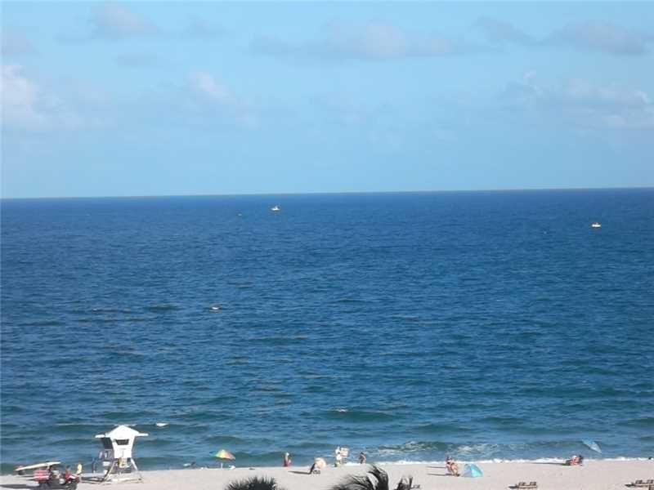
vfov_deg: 11.0
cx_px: 327
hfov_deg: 14.6
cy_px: 245
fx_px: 2551
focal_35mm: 135
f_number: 5.9
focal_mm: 24.5
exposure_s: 1/220
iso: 80
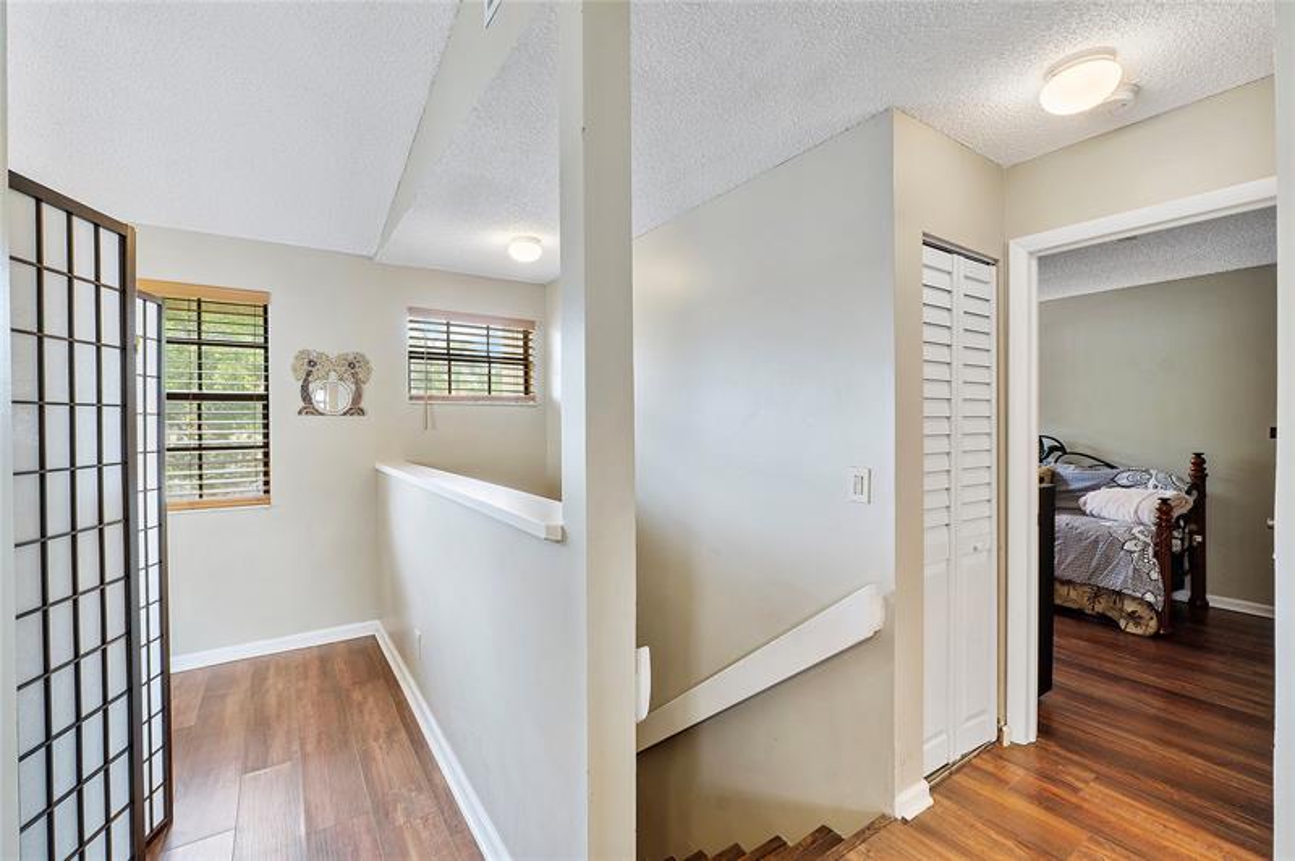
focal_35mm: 15
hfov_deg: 100.4
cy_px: 430
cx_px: 648
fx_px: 539
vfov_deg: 77.2
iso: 160
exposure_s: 1/4
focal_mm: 10
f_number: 11
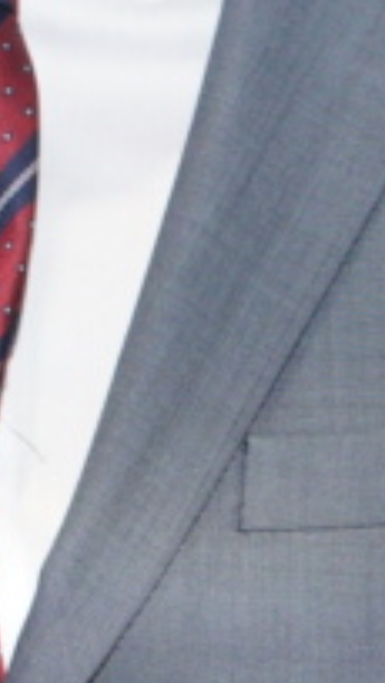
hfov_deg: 4.2
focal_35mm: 282
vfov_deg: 7.6
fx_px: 5109
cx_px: -656
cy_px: 171
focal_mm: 34
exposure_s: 1/160
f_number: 4
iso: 1000
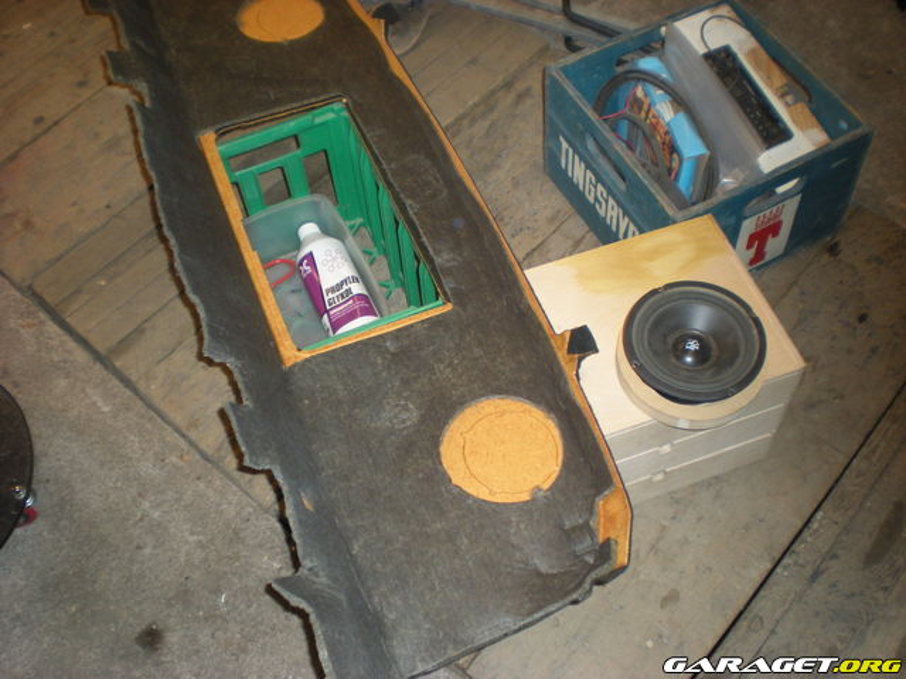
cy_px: 340
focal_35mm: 38
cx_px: 453
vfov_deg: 37.7
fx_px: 995
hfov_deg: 49.0
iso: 138
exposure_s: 1/60
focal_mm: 6.3
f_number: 3.1
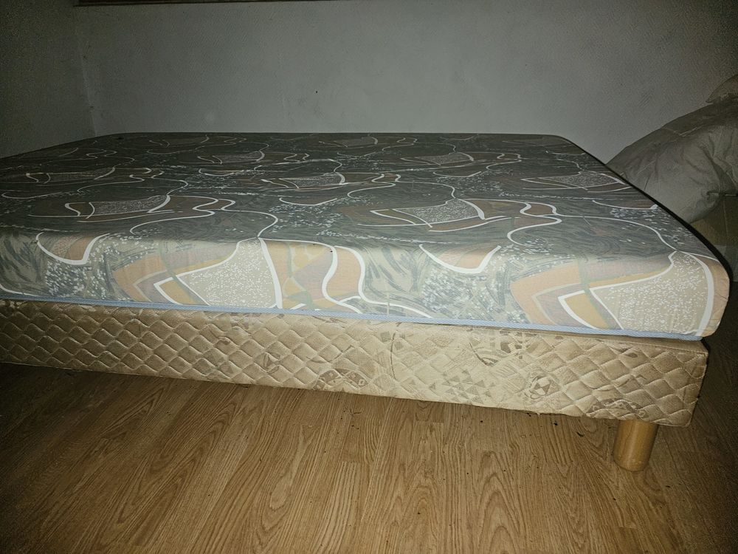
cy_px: 277
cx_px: 369
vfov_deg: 58.9
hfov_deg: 73.9
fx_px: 490
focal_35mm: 23
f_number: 1.7
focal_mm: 6.3
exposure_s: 1/24
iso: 100
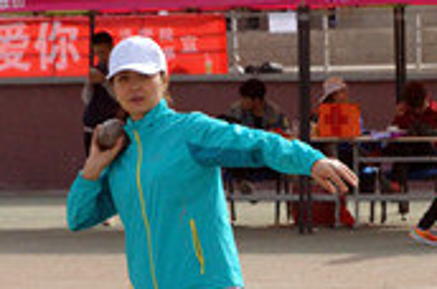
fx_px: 3223
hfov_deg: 7.8
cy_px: 255
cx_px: 288
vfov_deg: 5.1
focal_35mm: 266
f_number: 11
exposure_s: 1/2000
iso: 1600
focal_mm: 70
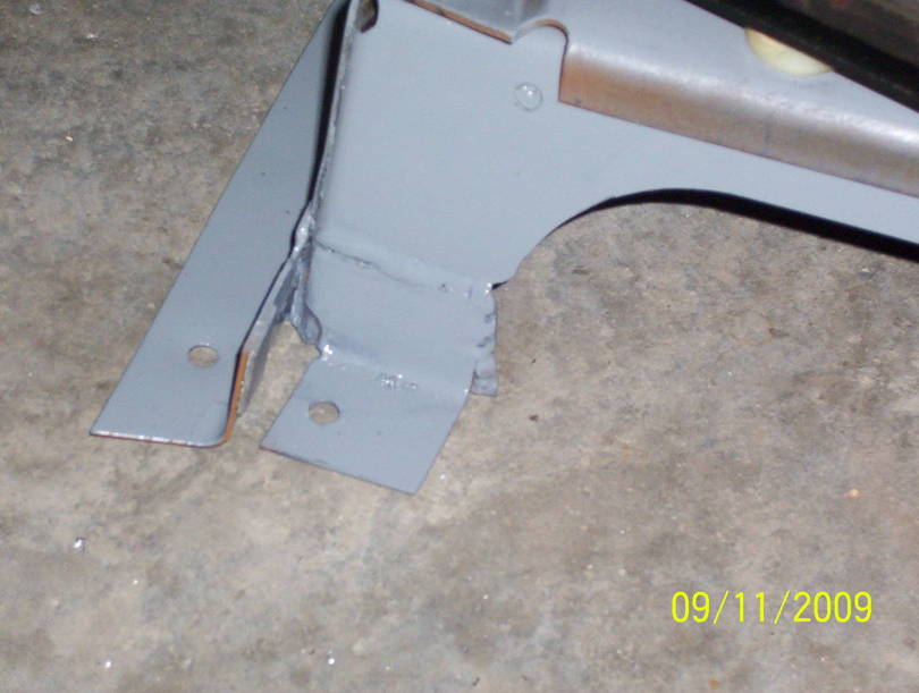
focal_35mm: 100
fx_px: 2660
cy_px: 346
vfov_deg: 14.8
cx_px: 460
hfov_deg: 19.6
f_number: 4.07
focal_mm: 13.24
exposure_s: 1/108
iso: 140
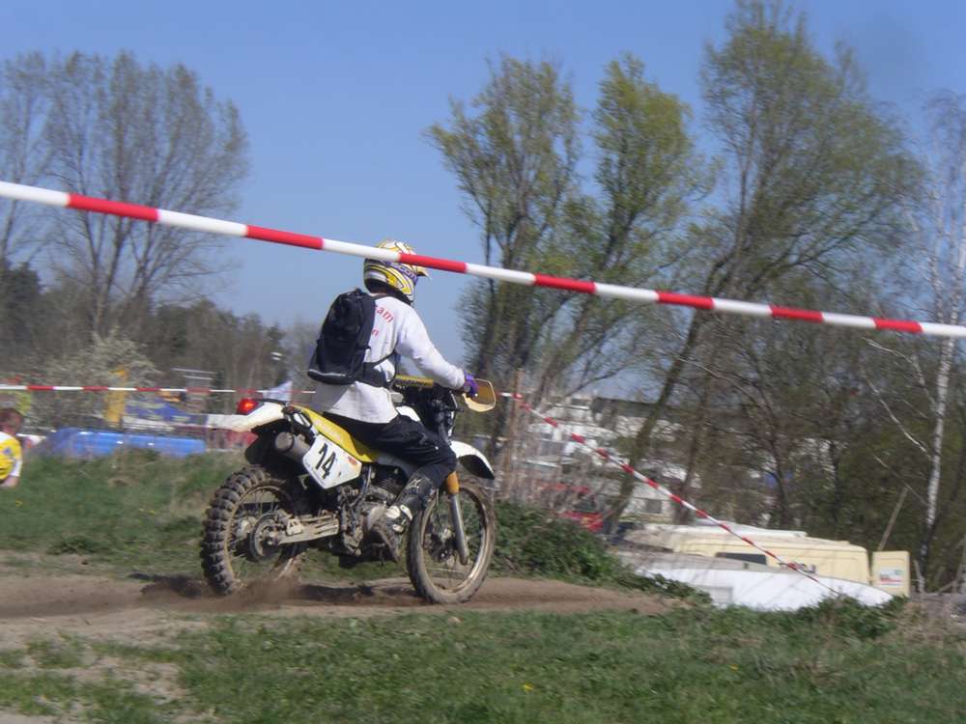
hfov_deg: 18.9
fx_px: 2902
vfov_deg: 14.2
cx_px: 483
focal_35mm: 104
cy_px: 362
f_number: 9.6
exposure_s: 1/125
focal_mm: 16
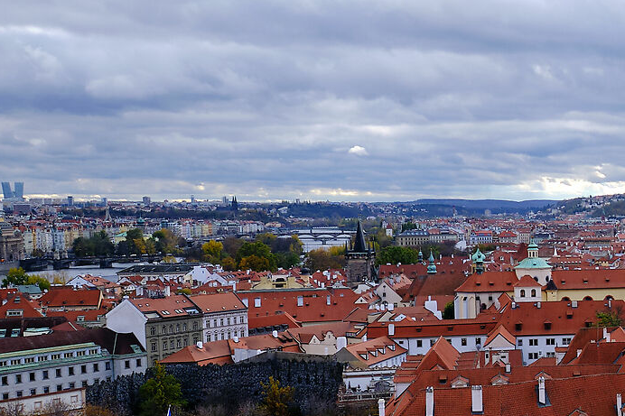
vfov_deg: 22.9
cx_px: 784
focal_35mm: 59
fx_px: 1024
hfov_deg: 28.6
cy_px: 281
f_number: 6.4
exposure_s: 1/280
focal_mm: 11.5
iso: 200
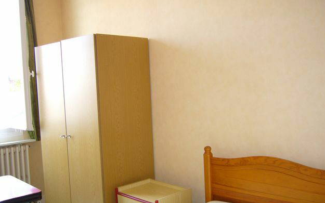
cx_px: 166
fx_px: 337
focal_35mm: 38
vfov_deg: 33.6
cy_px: 100
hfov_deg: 51.5
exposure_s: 1/30
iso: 100
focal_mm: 5.8
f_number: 2.8
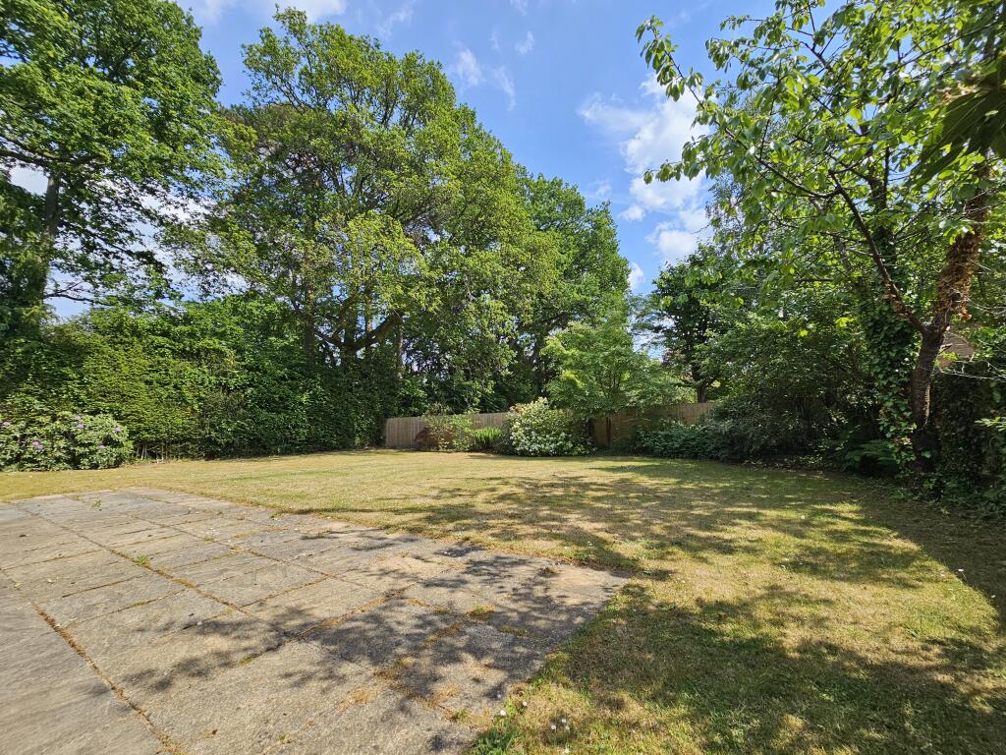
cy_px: 378
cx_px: 503
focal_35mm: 13
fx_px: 378
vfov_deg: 89.9
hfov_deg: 106.2
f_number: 2.2
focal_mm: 2.2
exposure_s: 1/1111
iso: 50
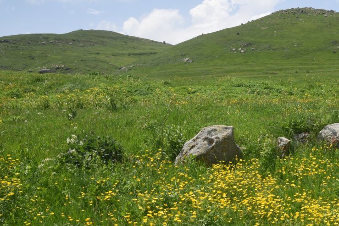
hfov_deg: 22.8
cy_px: 138
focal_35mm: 88
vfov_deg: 15.5
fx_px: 829
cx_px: 276
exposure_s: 1/125
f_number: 16
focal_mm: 50
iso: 200
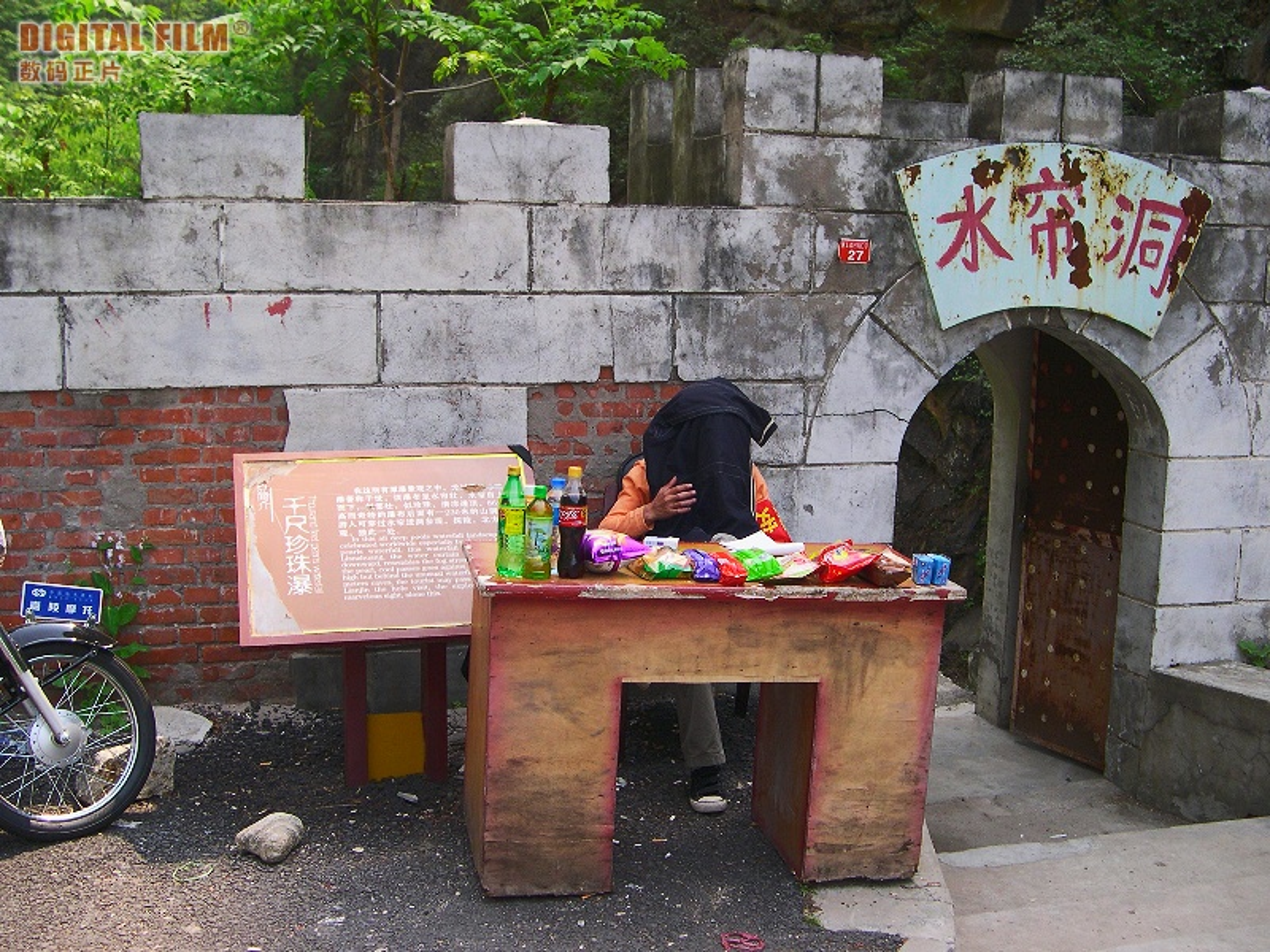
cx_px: 635
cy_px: 476
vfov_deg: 37.7
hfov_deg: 49.0
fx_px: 1394
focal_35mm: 38
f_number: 2.8
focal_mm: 8
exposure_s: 1/415
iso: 100
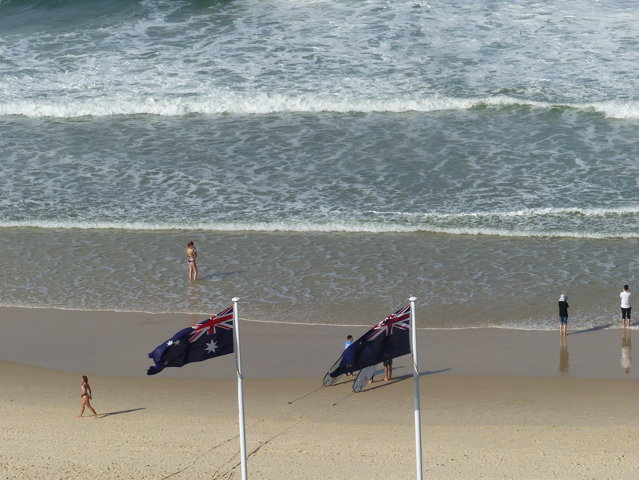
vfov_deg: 6.2
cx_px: 320
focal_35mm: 239
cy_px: 240
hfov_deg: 8.3
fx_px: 4412
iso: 100
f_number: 4.5
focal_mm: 39.1
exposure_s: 1/1600
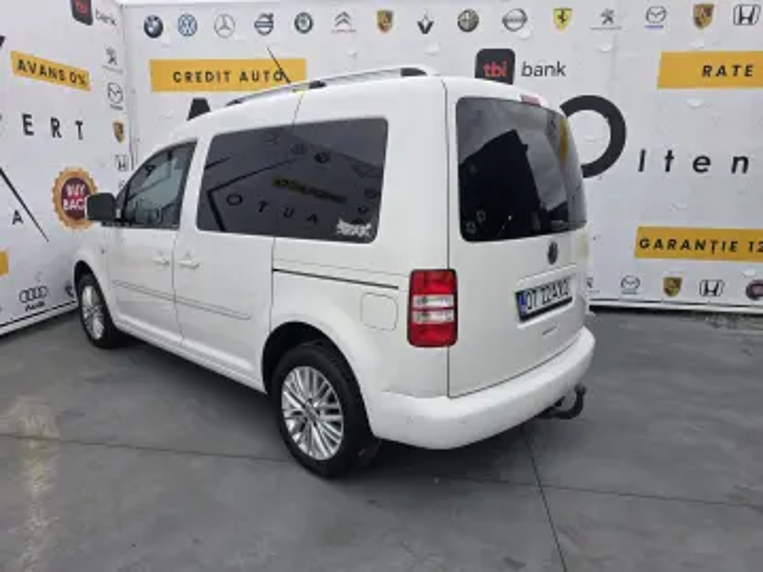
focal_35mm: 23
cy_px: 286
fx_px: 507
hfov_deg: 73.9
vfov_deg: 58.9
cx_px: 382
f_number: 1.7
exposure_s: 1/100
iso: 25
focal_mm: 6.3
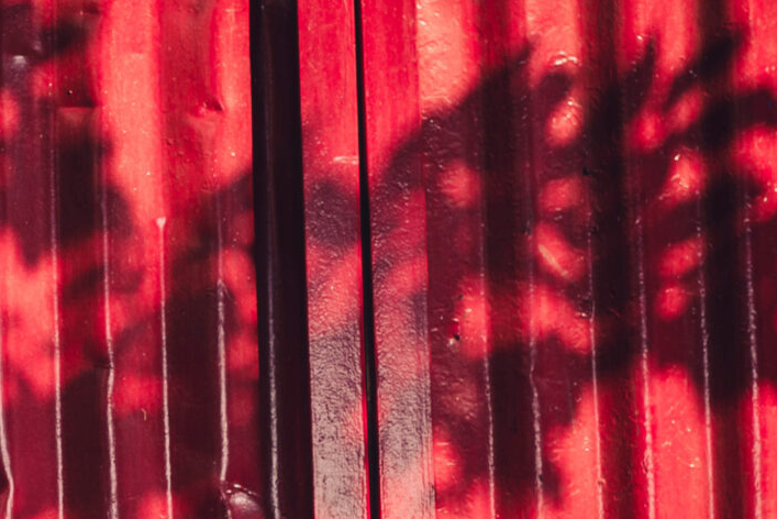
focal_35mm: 181
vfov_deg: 7.5
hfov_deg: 11.3
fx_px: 3908
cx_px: 134
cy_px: 578
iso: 100
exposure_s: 1/160
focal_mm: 50
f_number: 4
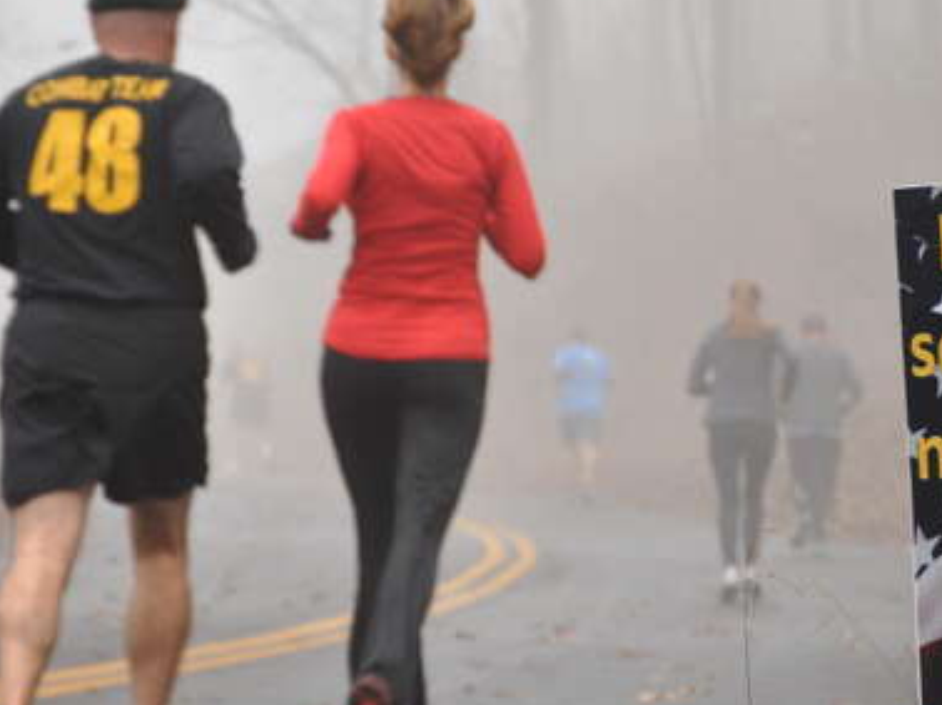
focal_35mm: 189
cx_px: 695
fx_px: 5140
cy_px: 582
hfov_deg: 10.5
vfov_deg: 7.8
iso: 400
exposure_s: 1/80
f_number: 5.3
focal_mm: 62
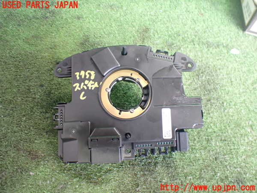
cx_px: 128
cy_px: 96
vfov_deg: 46.8
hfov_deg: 60.0
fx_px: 223
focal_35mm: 30
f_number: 2.3
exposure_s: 1/50
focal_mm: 5.4
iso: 800
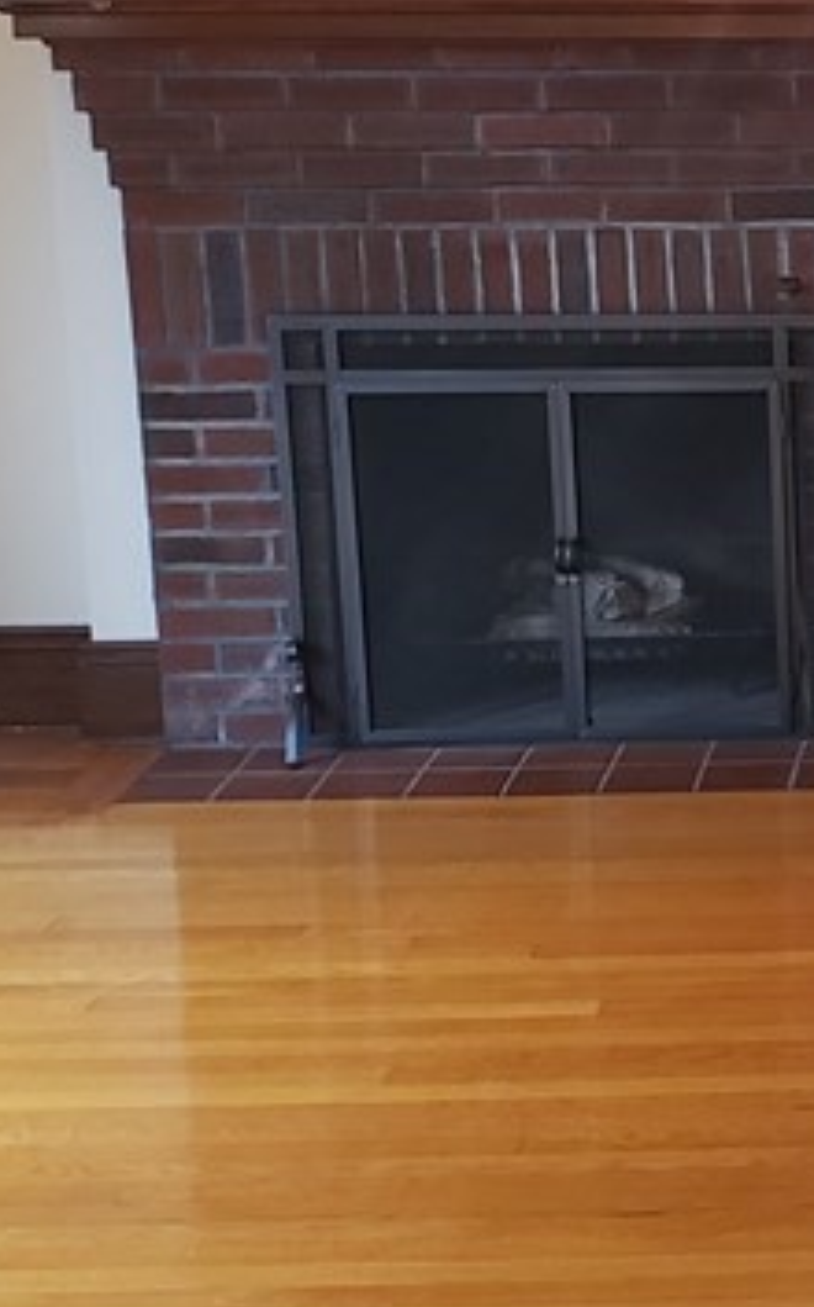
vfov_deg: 25.8
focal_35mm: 80
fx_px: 2845
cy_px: 526
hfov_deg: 15.1
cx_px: 1221
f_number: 2.4
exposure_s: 1/30
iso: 250
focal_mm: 4.3
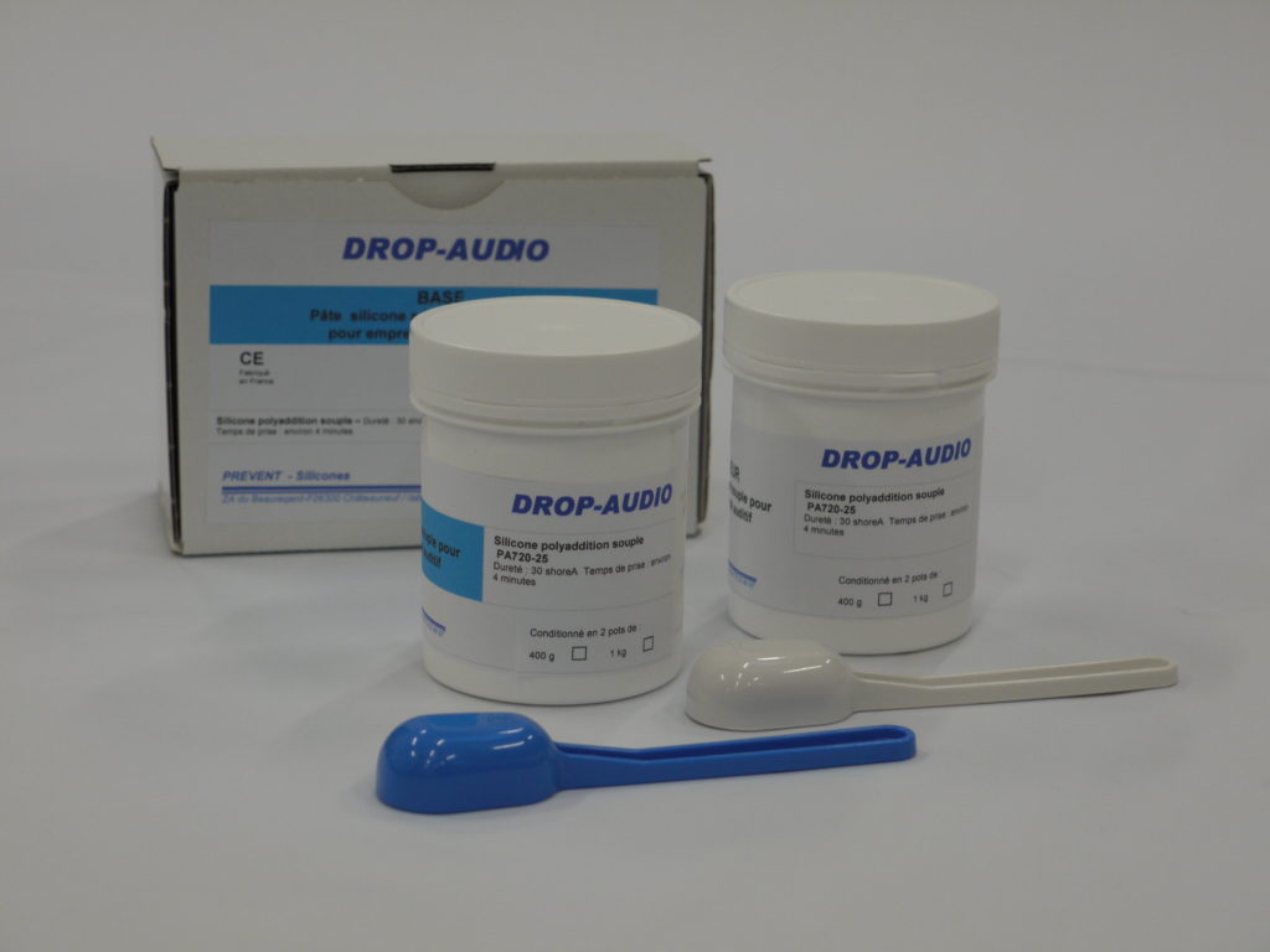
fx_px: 2935
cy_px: 476
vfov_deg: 18.4
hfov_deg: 24.4
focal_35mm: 80
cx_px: 635
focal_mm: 40
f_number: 5.6
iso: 320
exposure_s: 1/50
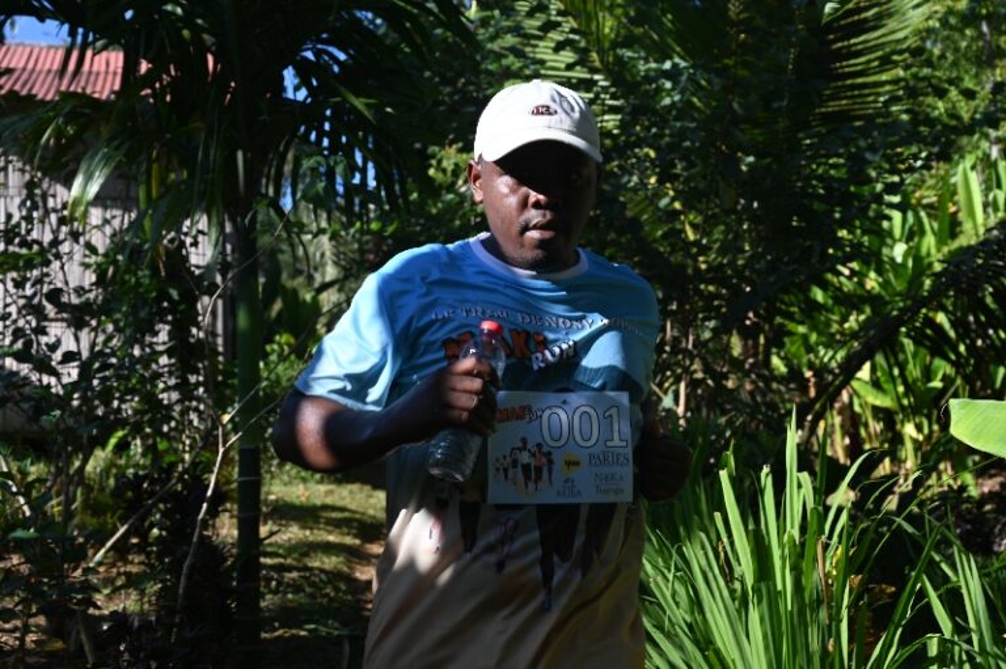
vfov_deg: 23.3
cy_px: 334
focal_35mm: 58
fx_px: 1620
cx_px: 503
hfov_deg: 34.5
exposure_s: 1/250
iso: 100
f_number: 6.3
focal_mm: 58
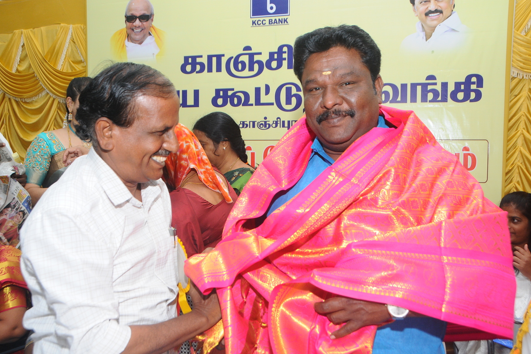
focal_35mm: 31
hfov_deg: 60.3
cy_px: 175
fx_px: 457
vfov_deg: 42.3
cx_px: 263
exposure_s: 1/125
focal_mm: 20
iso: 500
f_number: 5.6
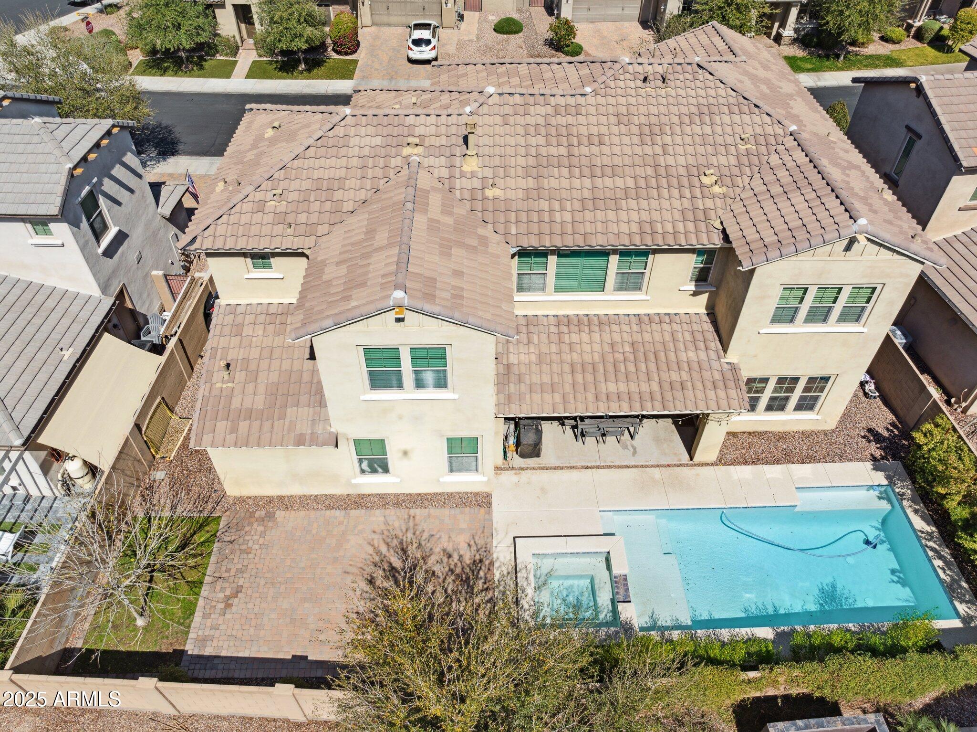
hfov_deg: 71.6
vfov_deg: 56.8
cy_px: 366
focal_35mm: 24
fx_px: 677
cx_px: 488
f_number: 5.6
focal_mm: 12.29
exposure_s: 1/800
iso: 100
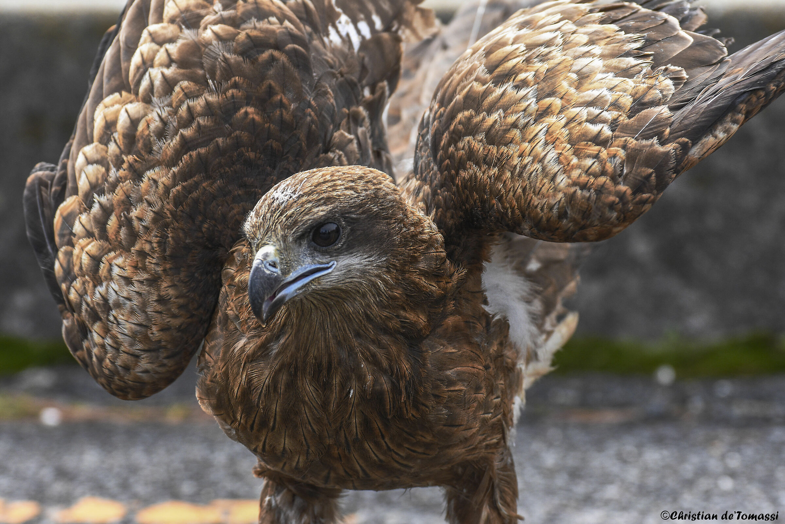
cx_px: 392
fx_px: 4742
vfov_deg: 6.3
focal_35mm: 218
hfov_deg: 9.5
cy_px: 262
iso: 800
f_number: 6.3
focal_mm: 145
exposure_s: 1/1000
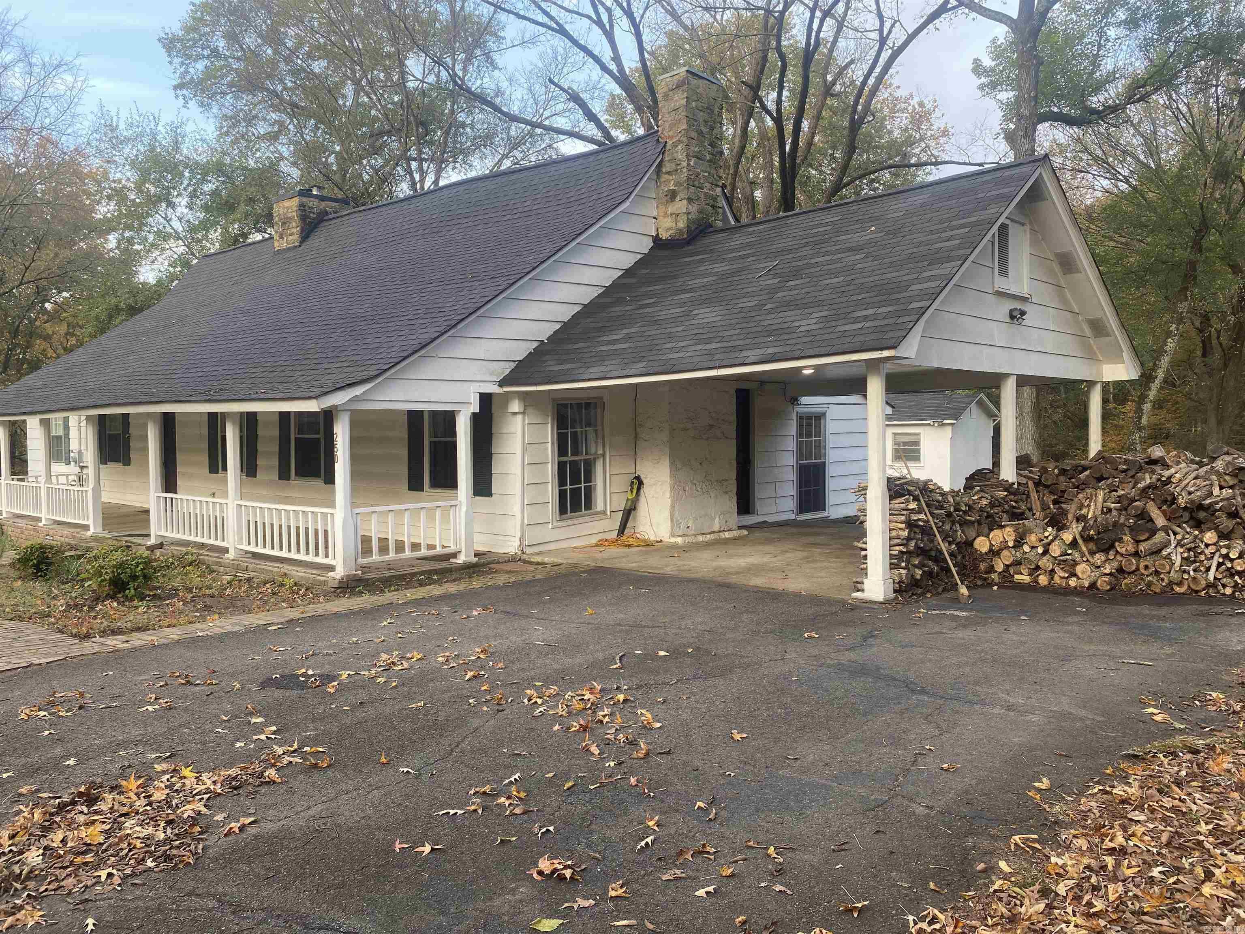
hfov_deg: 67.3
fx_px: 935
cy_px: 467
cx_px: 622
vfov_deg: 53.1
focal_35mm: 26
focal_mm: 4.25
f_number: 1.8
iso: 32
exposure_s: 1/124
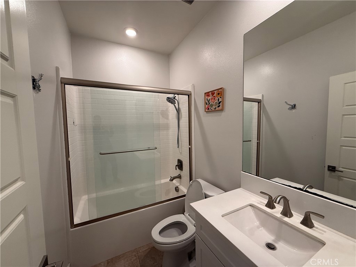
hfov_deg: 102.1
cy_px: 134
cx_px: 178
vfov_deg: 85.7
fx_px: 144
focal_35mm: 14
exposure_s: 1/120
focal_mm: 2.22
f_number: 2.2
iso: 200
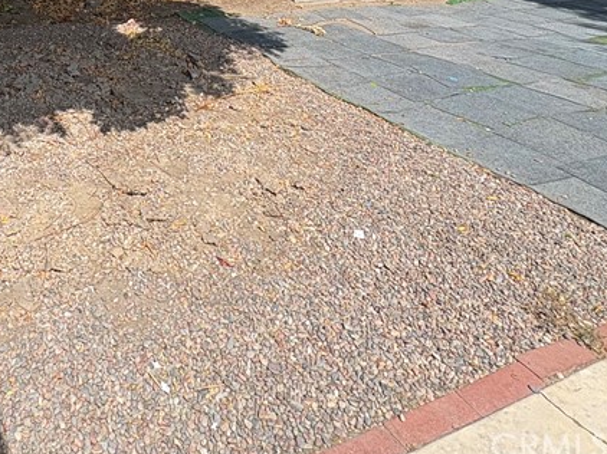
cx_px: 95
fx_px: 596
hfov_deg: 49.7
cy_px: -85
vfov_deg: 34.0
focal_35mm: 34
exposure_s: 1/615
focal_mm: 2.22
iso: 40
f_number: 2.2
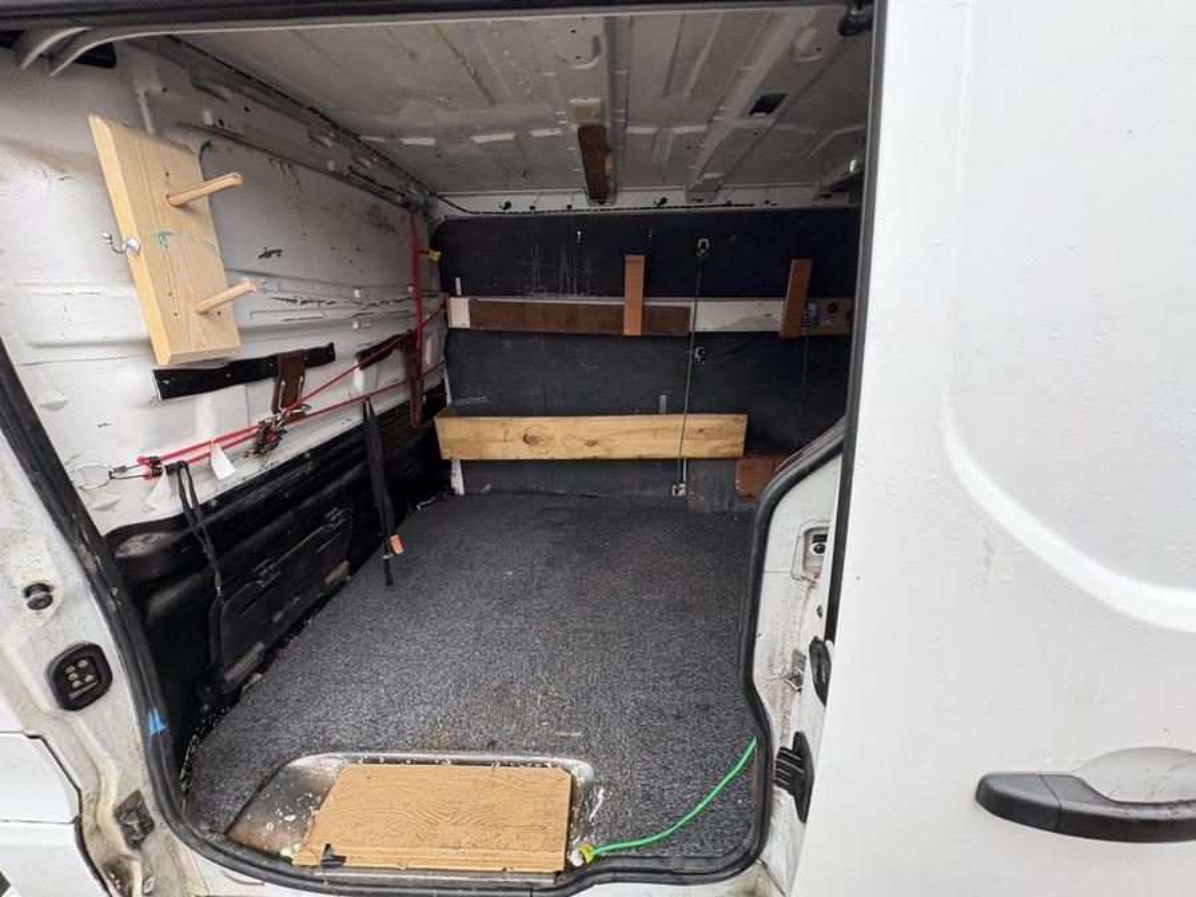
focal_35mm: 14
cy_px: 448
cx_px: 598
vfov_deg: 85.7
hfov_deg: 102.1
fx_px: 484
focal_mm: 2.22
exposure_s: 1/72
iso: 250
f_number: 2.2
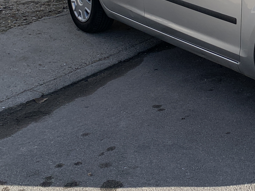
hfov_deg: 25.3
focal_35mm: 72
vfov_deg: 19.9
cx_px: 272
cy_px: 3
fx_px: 530
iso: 25
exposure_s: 1/1748
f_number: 1.8
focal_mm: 4.25
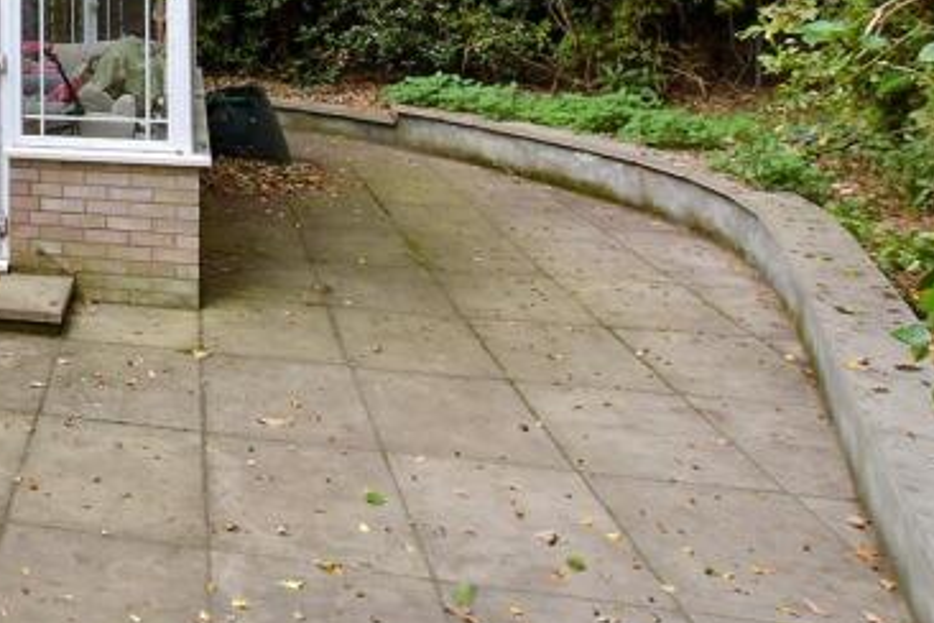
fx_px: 1090
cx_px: -245
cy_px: -65
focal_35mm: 42
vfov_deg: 28.8
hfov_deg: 34.6
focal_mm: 10
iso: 400
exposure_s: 1/100
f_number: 8
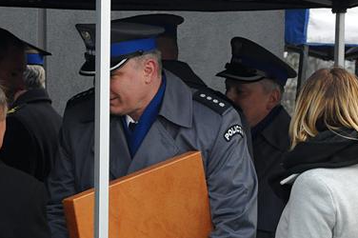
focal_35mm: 271
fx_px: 2693
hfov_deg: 7.6
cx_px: 98
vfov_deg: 5.1
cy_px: 217
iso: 1600
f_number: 9
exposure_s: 1/200
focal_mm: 80
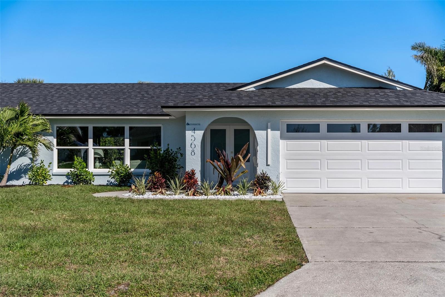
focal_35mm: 50
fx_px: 617
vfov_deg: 27.1
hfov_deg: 39.7
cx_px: 222
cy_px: 148
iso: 125
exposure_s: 1/4000
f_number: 3.5
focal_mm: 49.9
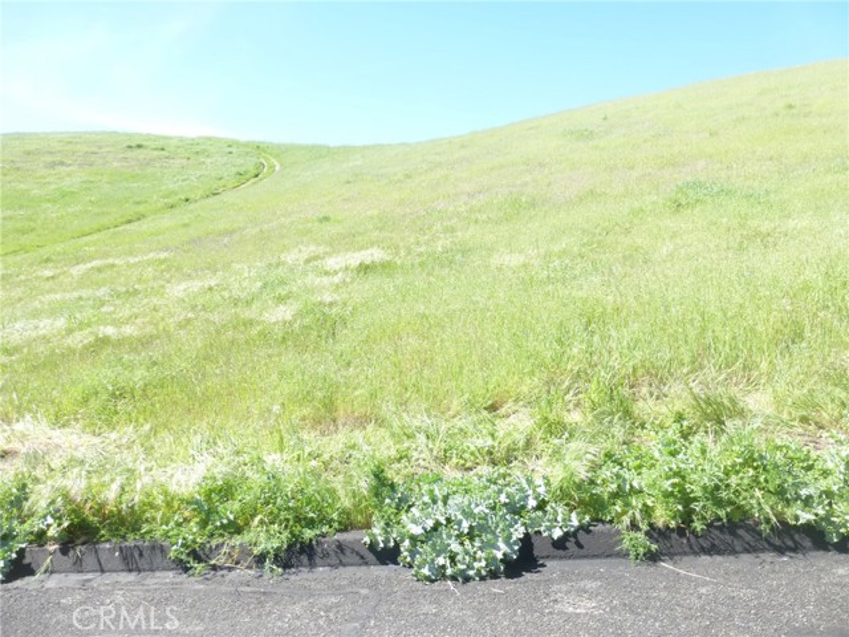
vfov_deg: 56.8
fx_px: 589
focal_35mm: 24
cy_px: 318
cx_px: 424
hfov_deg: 71.6
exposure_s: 1/250
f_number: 4
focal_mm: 4.3
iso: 100
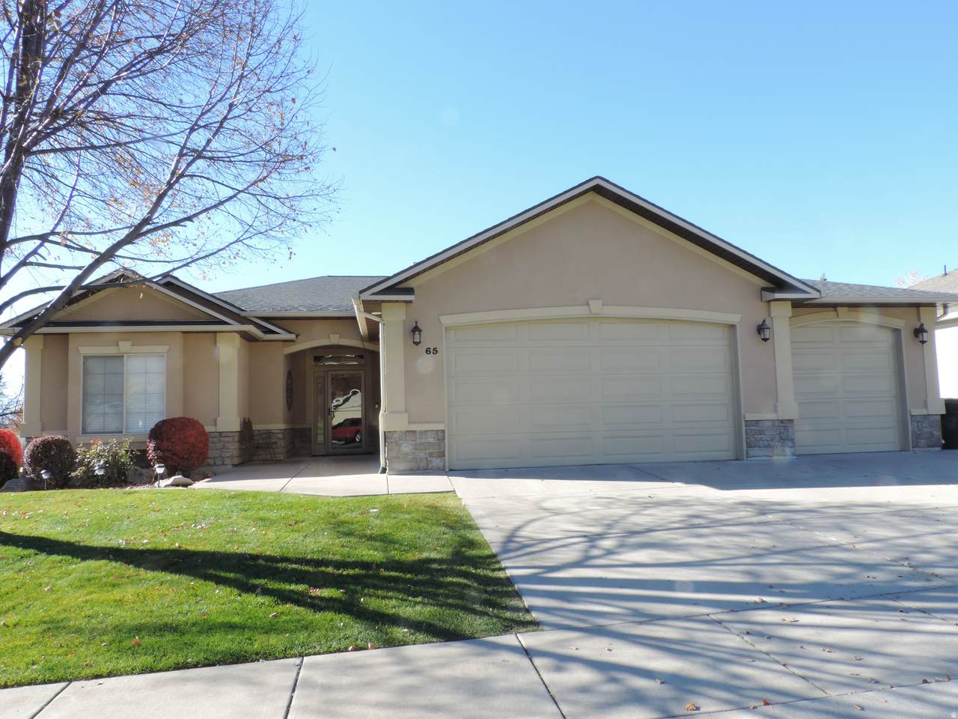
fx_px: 664
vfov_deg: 56.8
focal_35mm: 24
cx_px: 479
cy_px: 360
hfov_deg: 71.6
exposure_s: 1/60
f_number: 7.4
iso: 80
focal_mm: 4.3
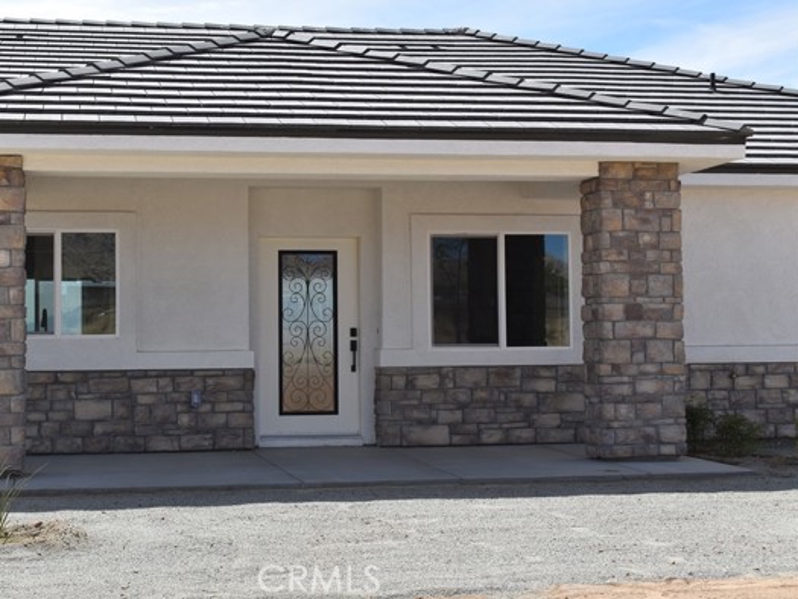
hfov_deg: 31.3
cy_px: 276
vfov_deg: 23.8
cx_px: 316
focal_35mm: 62
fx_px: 1420
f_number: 8
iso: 100
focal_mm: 35
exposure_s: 1/250
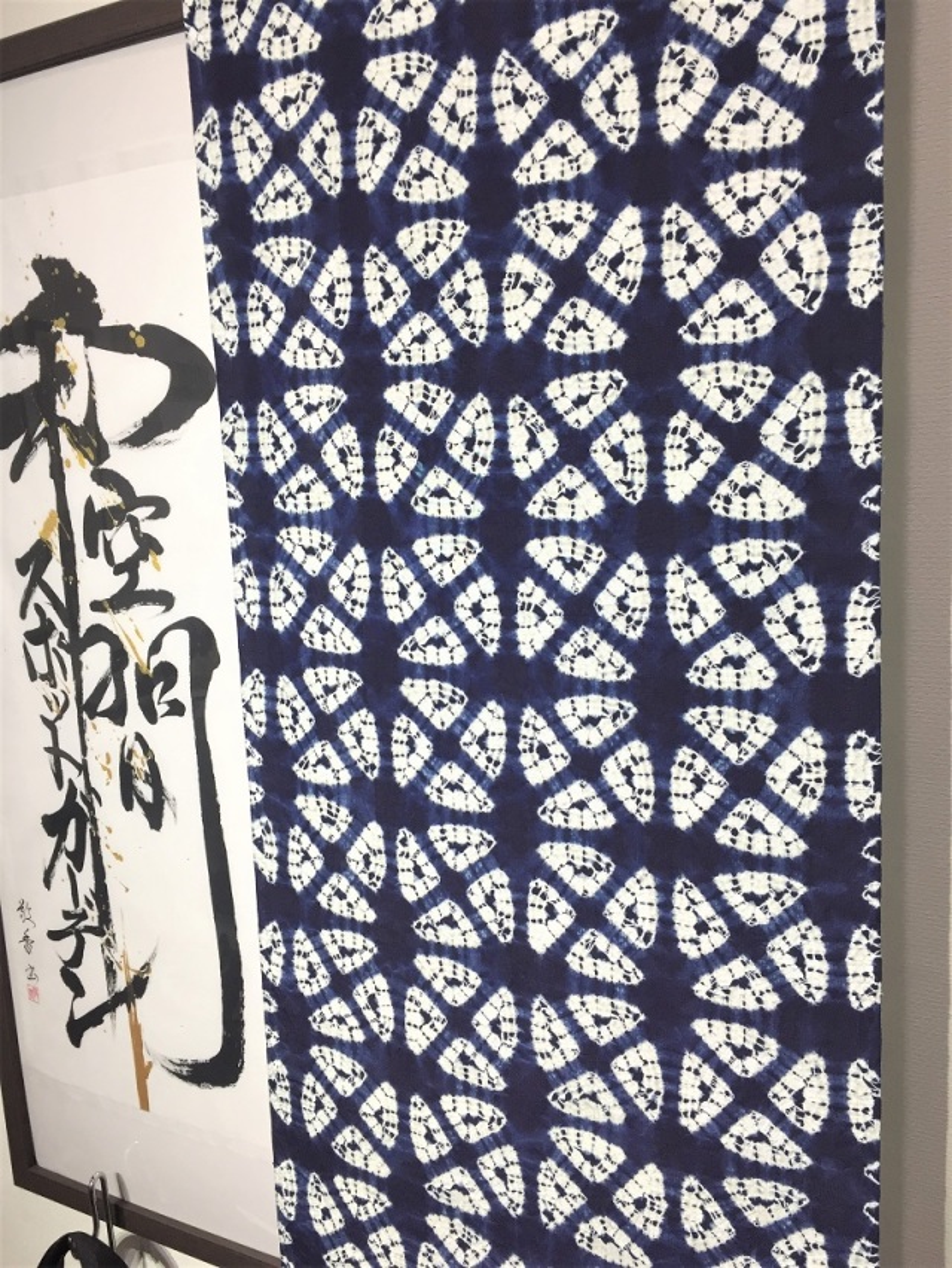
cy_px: 634
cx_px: 476
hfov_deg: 48.3
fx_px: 1062
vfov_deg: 61.6
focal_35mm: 29
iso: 32
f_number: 2.2
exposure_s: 1/40
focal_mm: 4.15
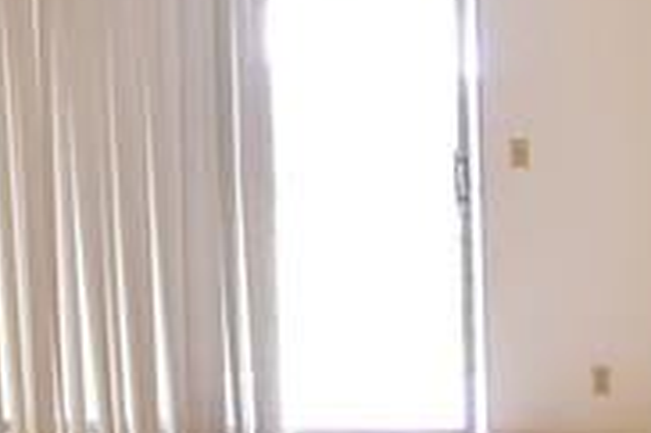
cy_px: 209
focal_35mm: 66
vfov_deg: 20.6
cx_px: 75
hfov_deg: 29.4
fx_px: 1192
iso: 5000
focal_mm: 10
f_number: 5.6
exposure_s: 1/100
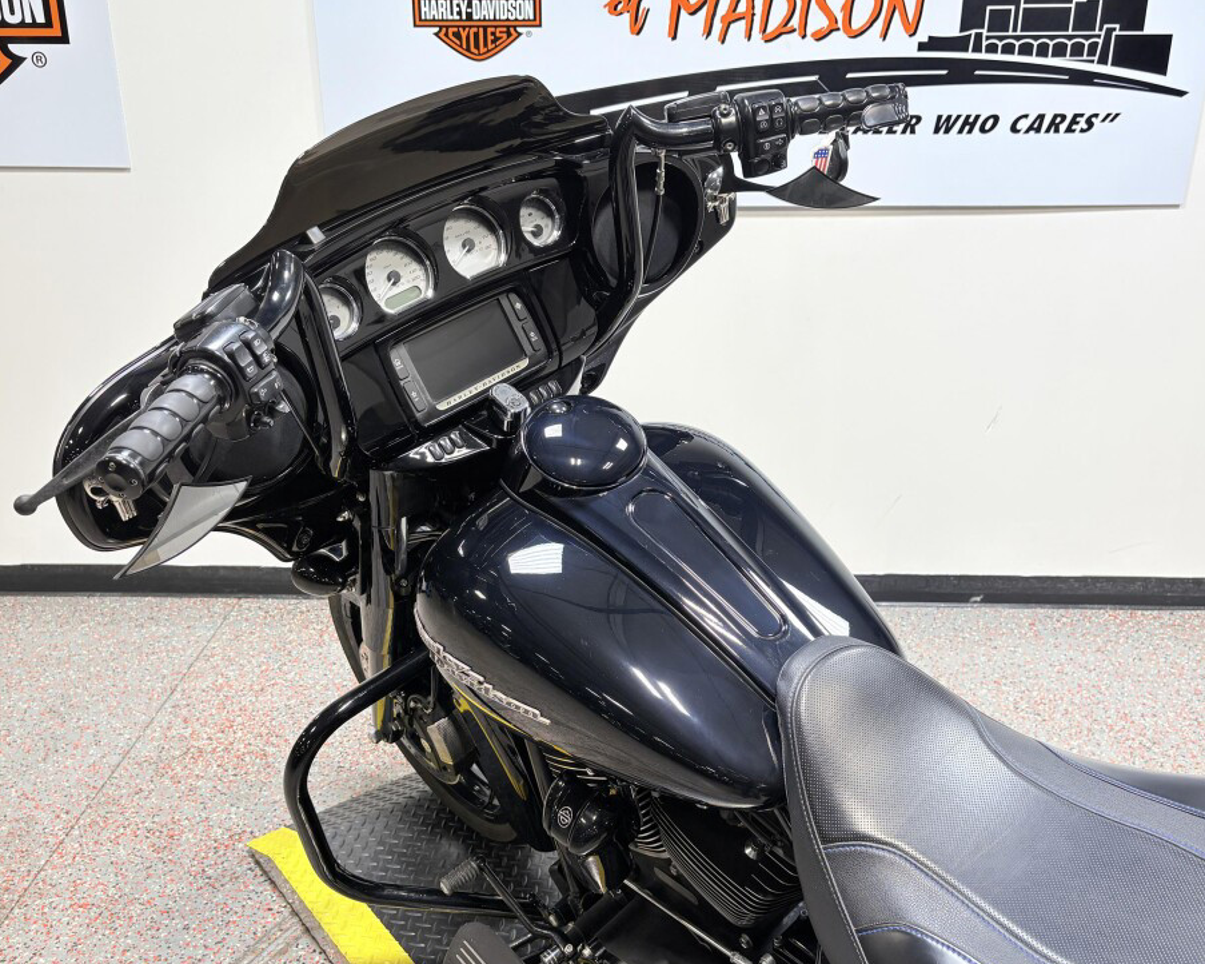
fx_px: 1070
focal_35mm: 30
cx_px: 604
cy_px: 486
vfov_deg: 48.5
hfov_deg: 58.8
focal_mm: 5.96
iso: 50
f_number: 1.6
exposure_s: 1/120
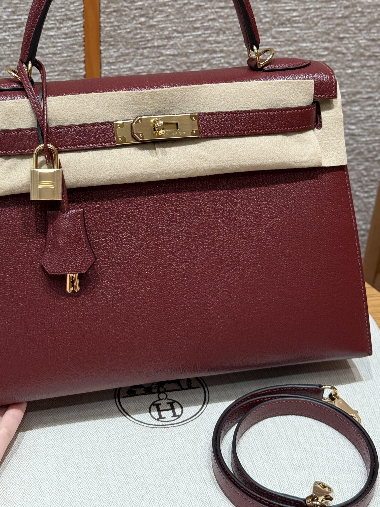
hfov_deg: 22.9
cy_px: 183
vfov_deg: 30.1
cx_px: 157
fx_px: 937
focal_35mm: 64
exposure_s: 1/68
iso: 100
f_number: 1.78
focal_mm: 6.76
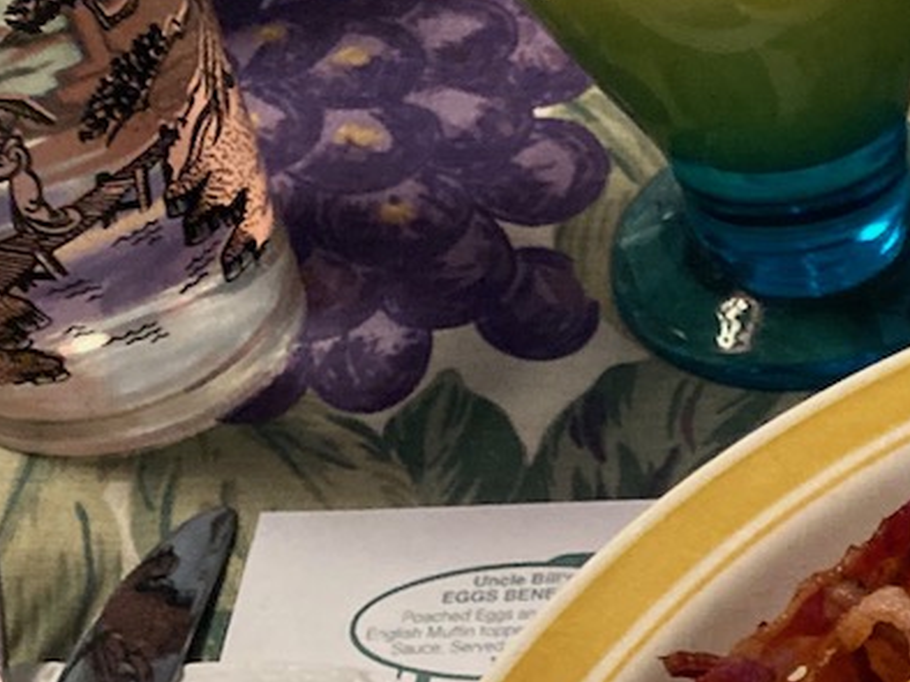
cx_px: 1471
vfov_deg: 15.2
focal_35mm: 91
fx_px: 2391
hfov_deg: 18.4
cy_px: 964
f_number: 1.8
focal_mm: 3.99
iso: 320
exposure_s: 1/40
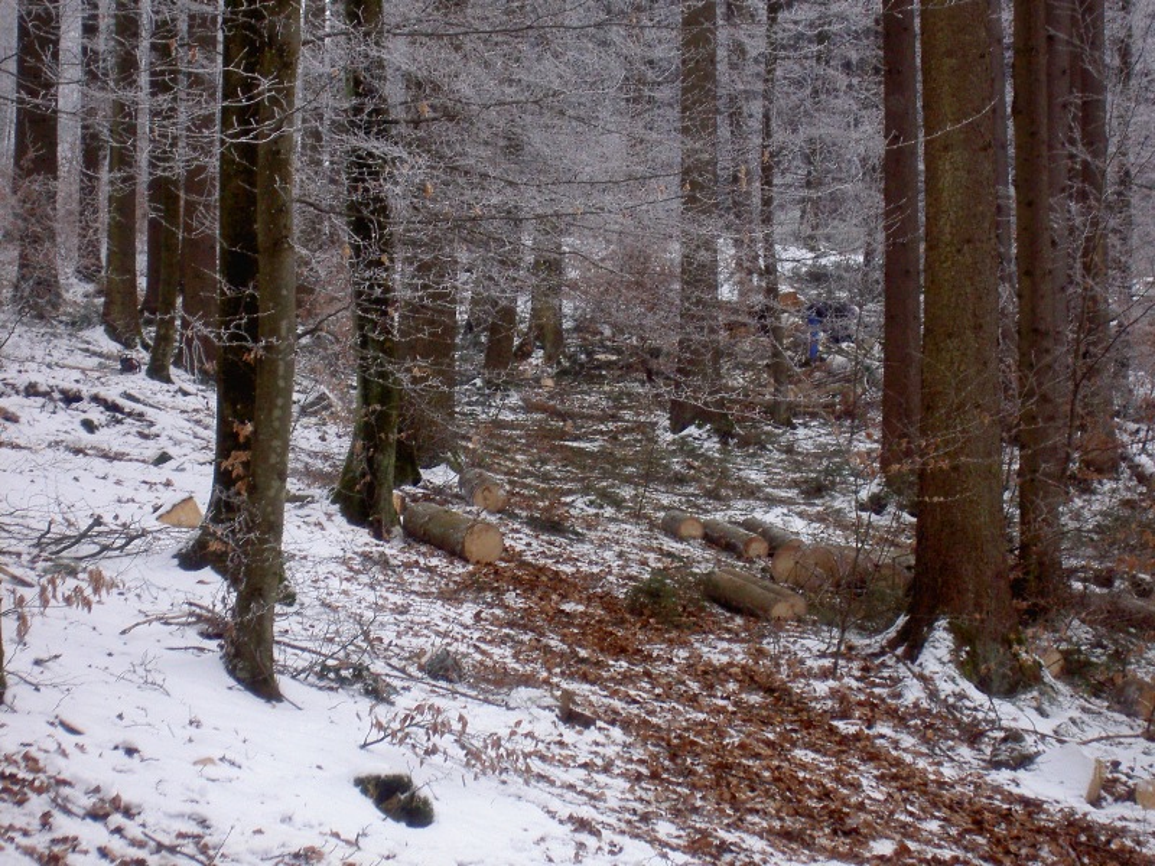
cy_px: 433
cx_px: 578
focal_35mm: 102
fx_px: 3403
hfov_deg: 19.3
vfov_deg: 14.5
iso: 200
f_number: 4.9
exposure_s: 1/100
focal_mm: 16.8
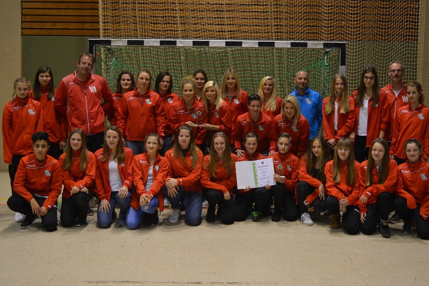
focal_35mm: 37
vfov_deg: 35.9
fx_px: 441
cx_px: 220
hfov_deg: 51.9
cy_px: 144
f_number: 4
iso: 500
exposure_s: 1/60
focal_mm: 24
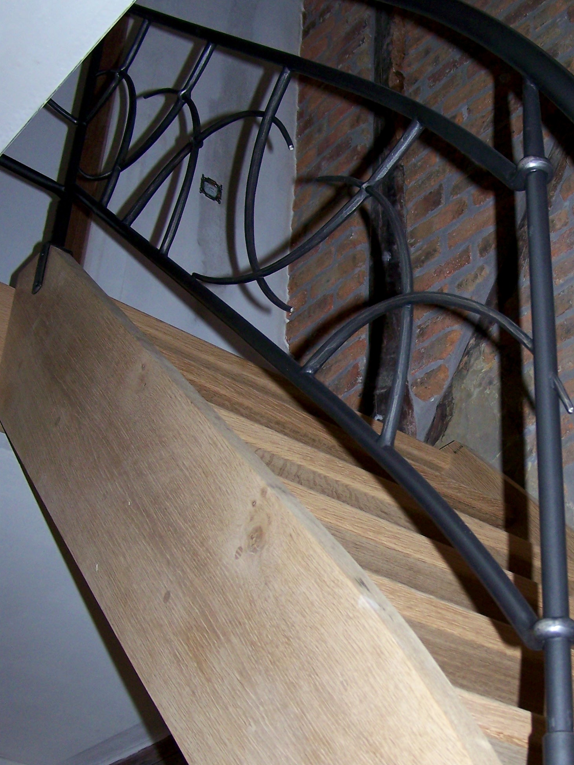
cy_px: 464
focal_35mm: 60
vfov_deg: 32.1
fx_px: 1327
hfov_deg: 24.1
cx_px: 453
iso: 80
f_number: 2.8
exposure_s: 1/60
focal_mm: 6.3
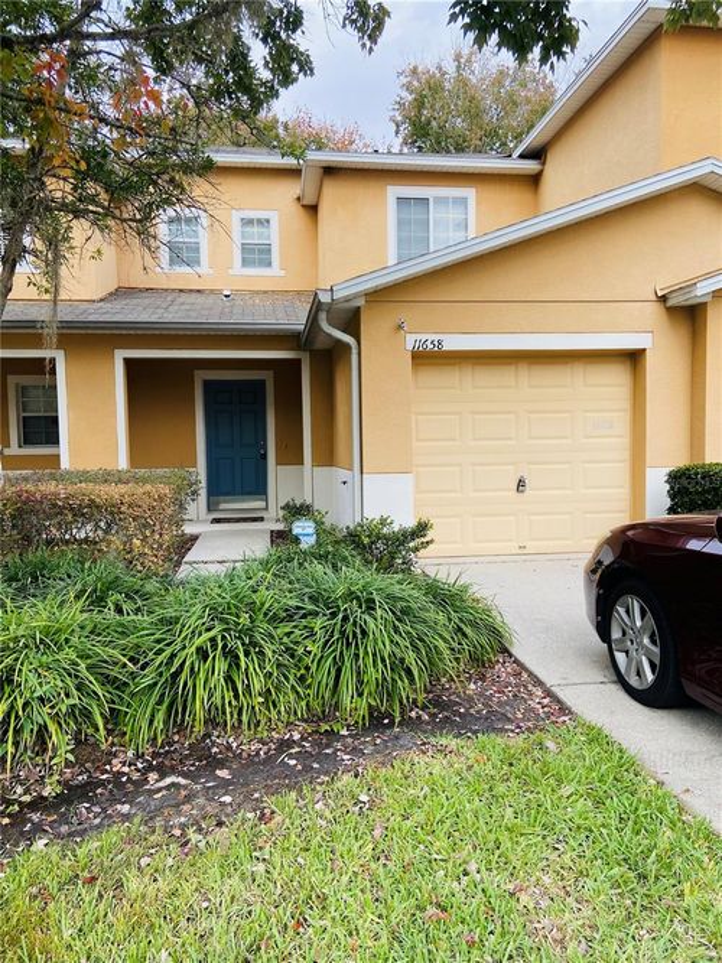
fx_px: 723
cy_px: 482
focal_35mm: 26
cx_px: 361
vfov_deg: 67.3
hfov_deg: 53.0
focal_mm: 4.25
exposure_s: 1/519
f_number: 1.8
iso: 32
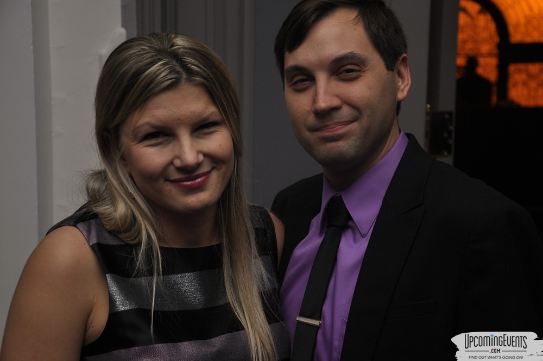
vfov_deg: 18.9
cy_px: 180
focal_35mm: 72
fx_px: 1085
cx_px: 272
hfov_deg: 28.1
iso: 400
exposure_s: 1/60
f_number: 4.8
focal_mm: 48
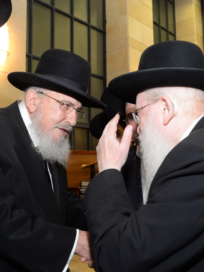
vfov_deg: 46.8
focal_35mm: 40
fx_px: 314
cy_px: 136
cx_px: 107
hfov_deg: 36.0
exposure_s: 1/100
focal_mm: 27
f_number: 8
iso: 2500
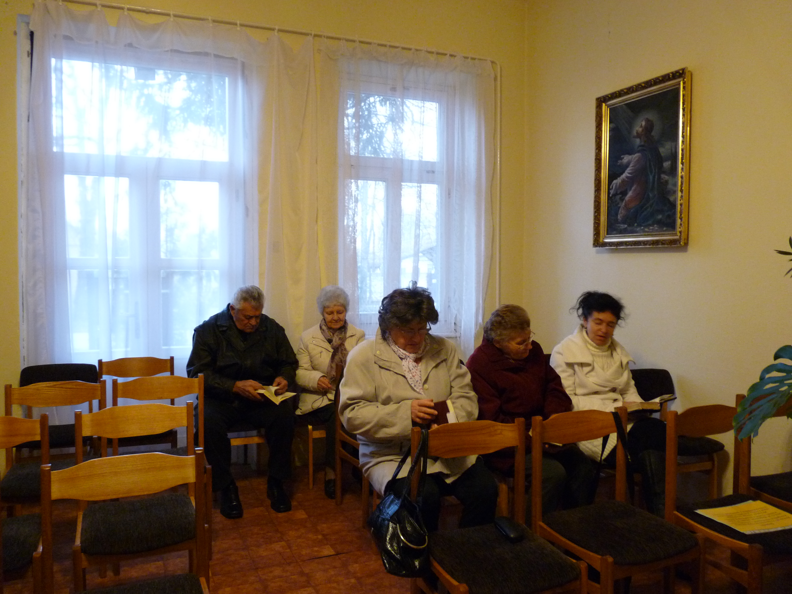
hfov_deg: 65.3
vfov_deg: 51.4
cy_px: 297
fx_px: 618
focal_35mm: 27
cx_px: 396
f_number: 2.8
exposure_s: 1/30
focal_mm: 4.8
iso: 400
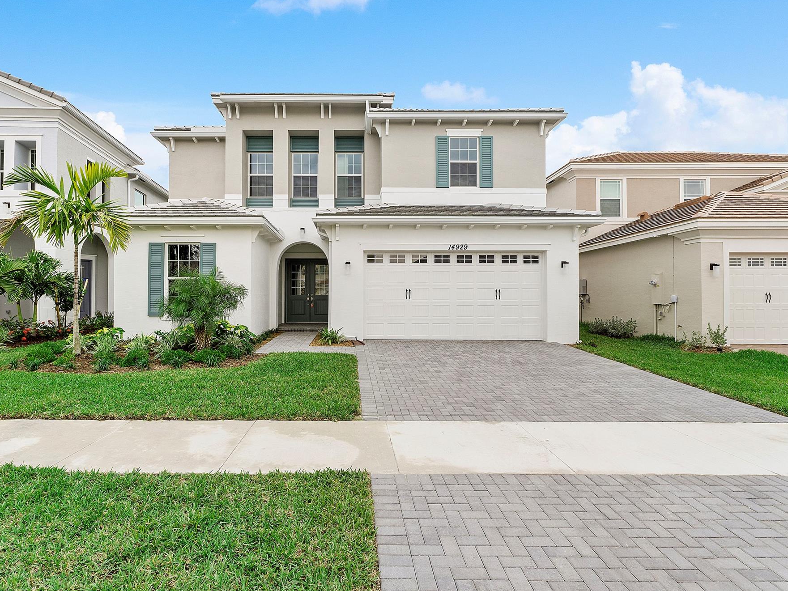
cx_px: 362
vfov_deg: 67.9
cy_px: 293
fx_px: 439
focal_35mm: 19
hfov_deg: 83.7
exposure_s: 1/60
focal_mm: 11.5
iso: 100
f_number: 11
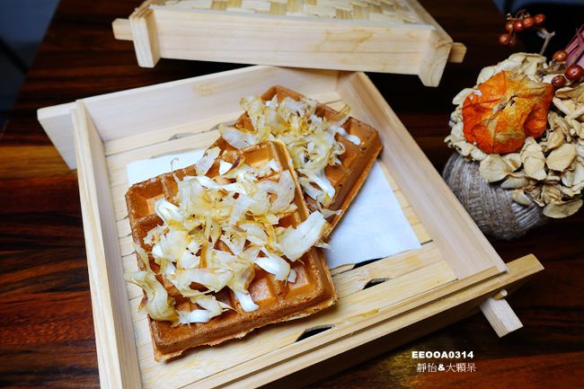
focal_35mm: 24
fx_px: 389
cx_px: 292
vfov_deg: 53.1
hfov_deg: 73.8
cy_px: 194
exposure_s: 1/60
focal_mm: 8.8
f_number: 2.8
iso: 125
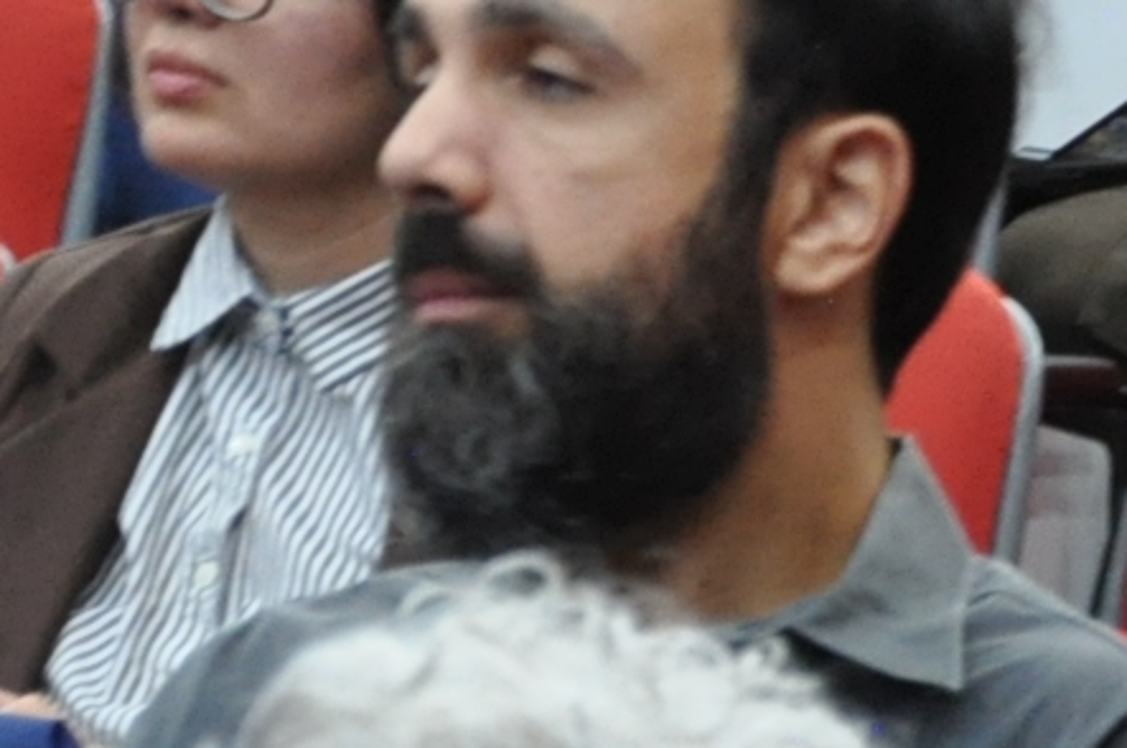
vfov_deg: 3.3
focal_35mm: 421
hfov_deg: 4.8
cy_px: 654
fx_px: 13160
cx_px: 2221
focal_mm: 58
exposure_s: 1/20
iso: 1600
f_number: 5
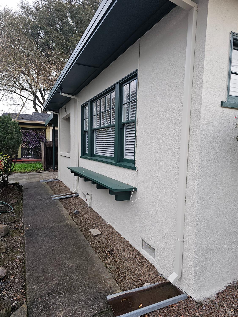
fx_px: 211
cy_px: 158
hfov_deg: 58.9
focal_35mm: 23
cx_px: 119
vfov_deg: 73.9
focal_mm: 6.3
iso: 12
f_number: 1.7
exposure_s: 1/60
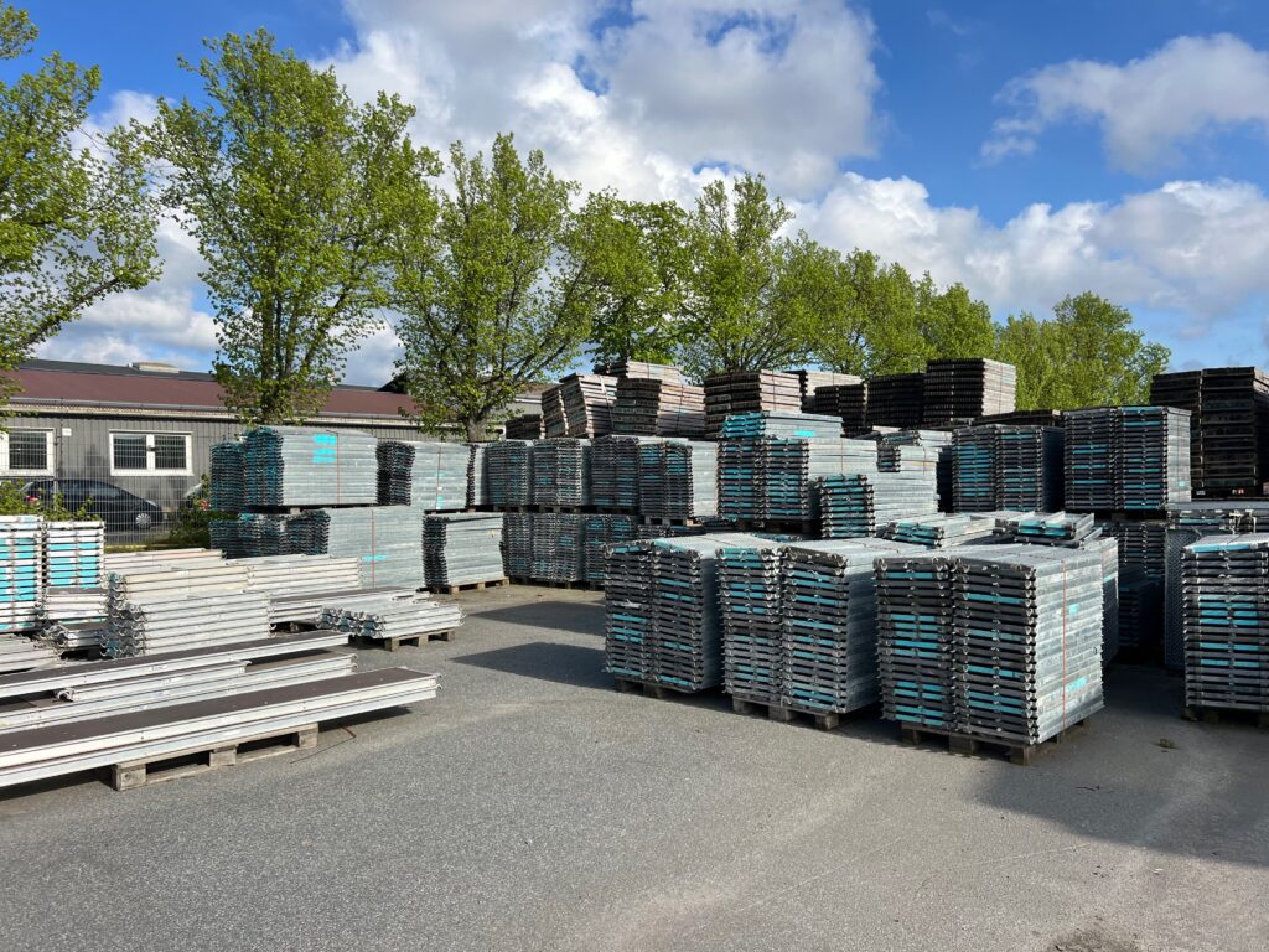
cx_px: 634
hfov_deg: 67.3
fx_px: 953
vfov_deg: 53.1
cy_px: 476
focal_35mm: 26
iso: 50
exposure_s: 1/4274
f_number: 1.5
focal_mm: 5.7
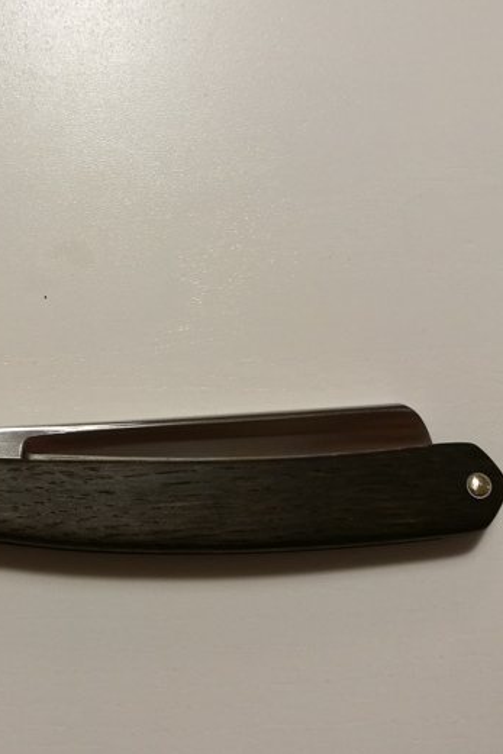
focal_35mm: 49
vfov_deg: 40.3
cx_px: 71
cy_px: 375
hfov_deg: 26.8
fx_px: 1026
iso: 160
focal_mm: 4.5
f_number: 2.2
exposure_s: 1/33.3
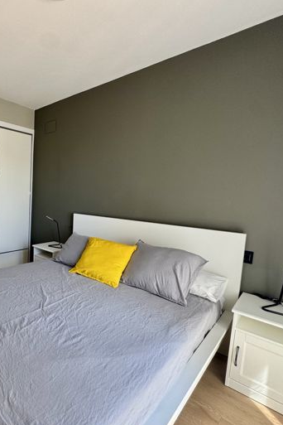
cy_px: 217
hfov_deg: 57.3
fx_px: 236
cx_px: 56
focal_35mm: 20
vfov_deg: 84.0
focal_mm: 2.22
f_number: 2.2
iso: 100
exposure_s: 1/99
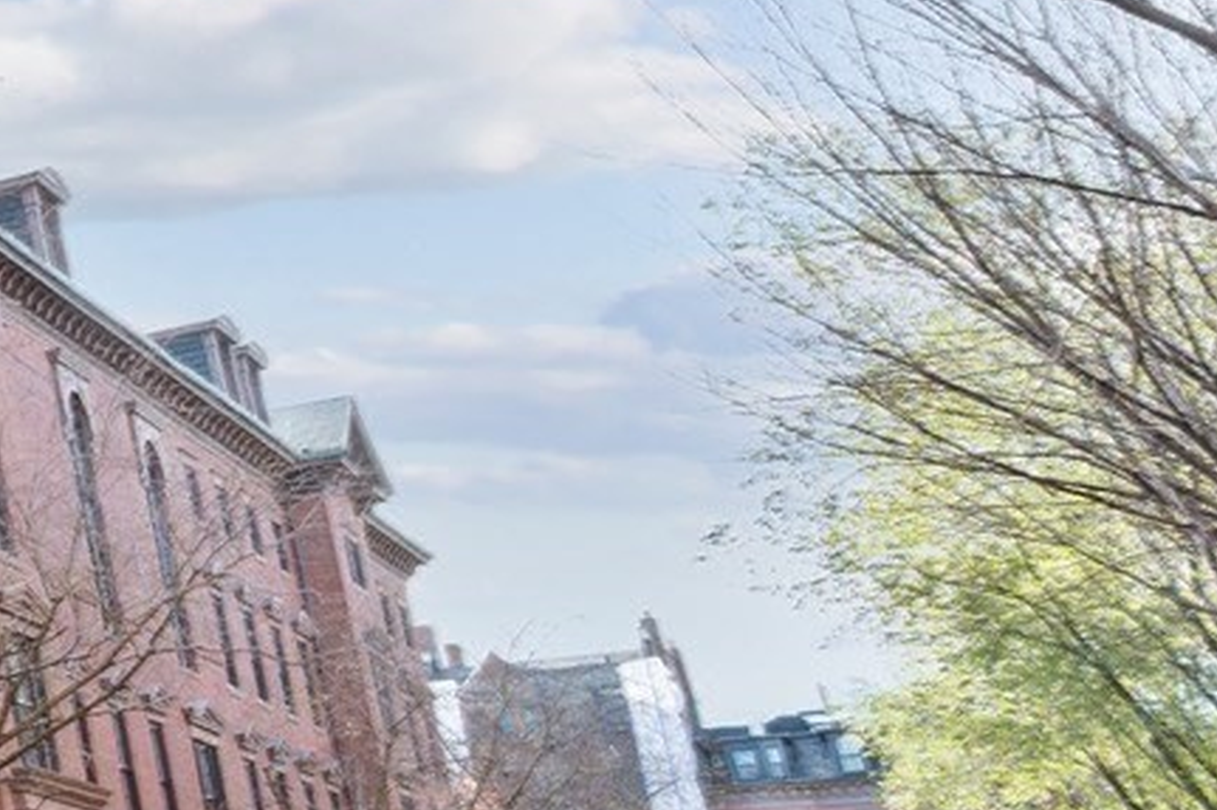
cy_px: 306
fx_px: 2568
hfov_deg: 17.2
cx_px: -1358
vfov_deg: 17.9
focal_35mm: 76
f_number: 8
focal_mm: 16
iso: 100
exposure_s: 1/60
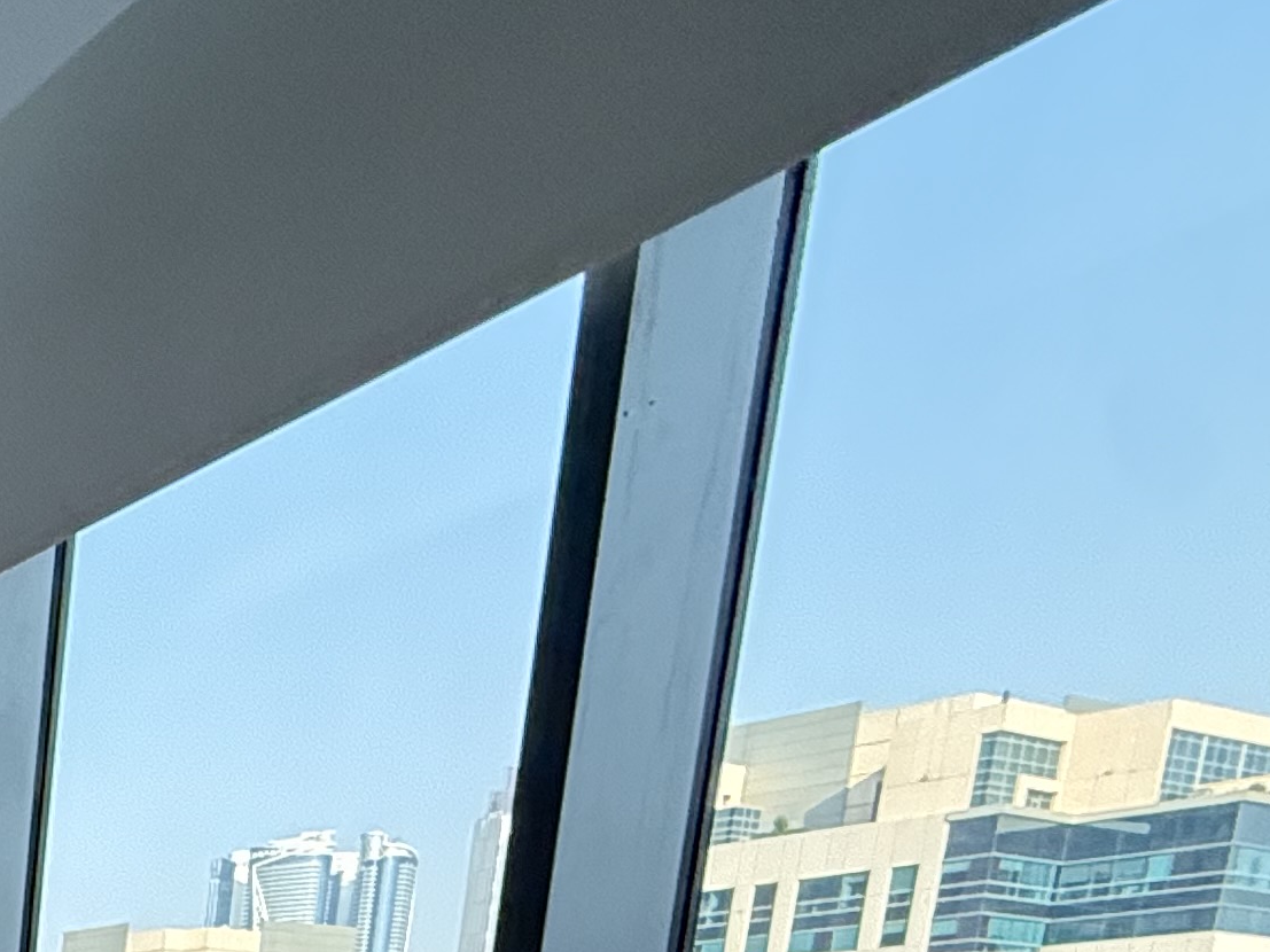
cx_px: -774
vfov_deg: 22.0
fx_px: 1871
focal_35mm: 51
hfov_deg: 25.1
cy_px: 1544
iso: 320
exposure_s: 1/77
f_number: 2.2
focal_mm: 2.22
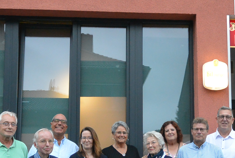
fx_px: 412
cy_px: 127
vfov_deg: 21.4
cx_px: 138
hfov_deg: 31.8
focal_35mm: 63
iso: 800
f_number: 3.5
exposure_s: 1/60
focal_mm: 10
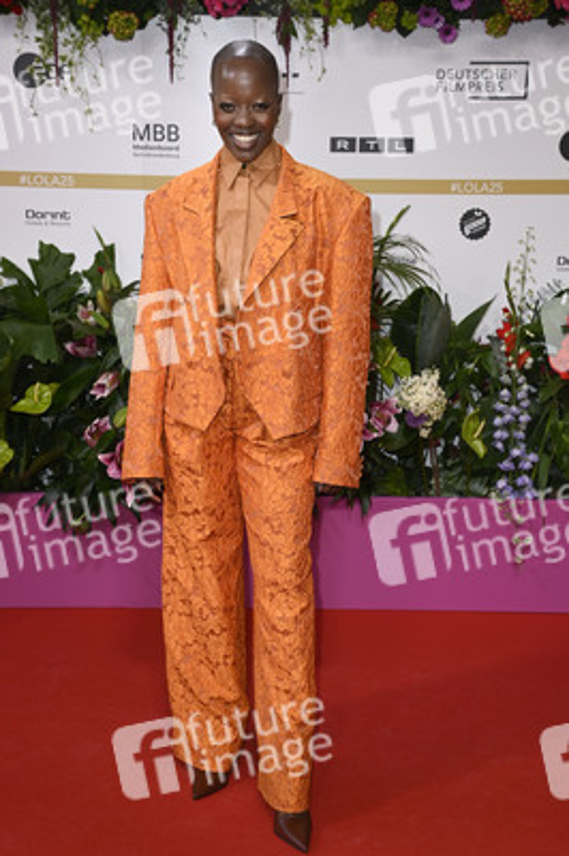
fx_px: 1235
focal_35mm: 52
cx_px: 284
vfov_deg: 38.2
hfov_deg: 25.9
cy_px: 428
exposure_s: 1/200
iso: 640
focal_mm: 52
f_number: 6.3
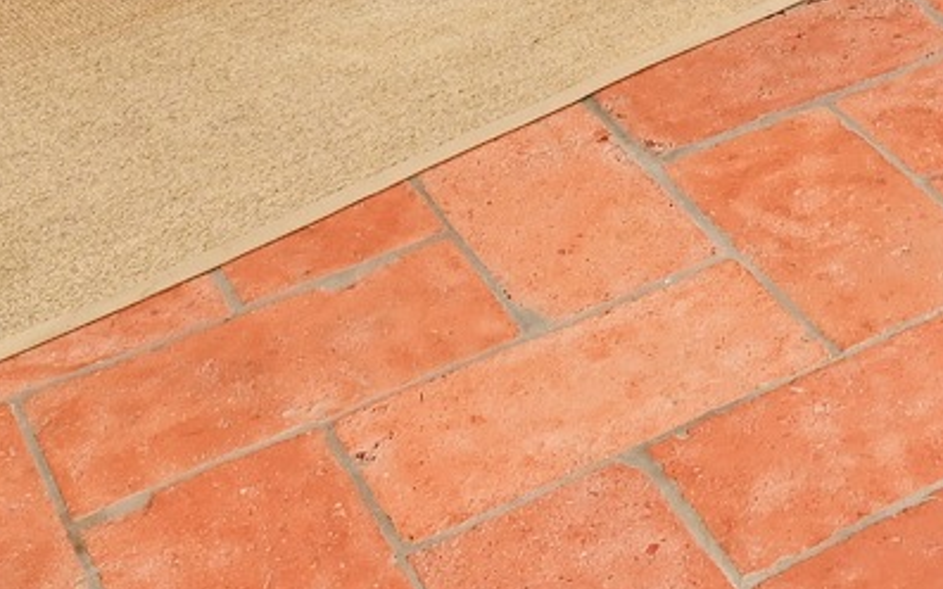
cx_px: 1285
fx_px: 2364
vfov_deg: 10.0
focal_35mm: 92
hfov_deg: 20.3
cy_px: -1248
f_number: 5.6
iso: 180
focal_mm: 14
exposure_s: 1/125
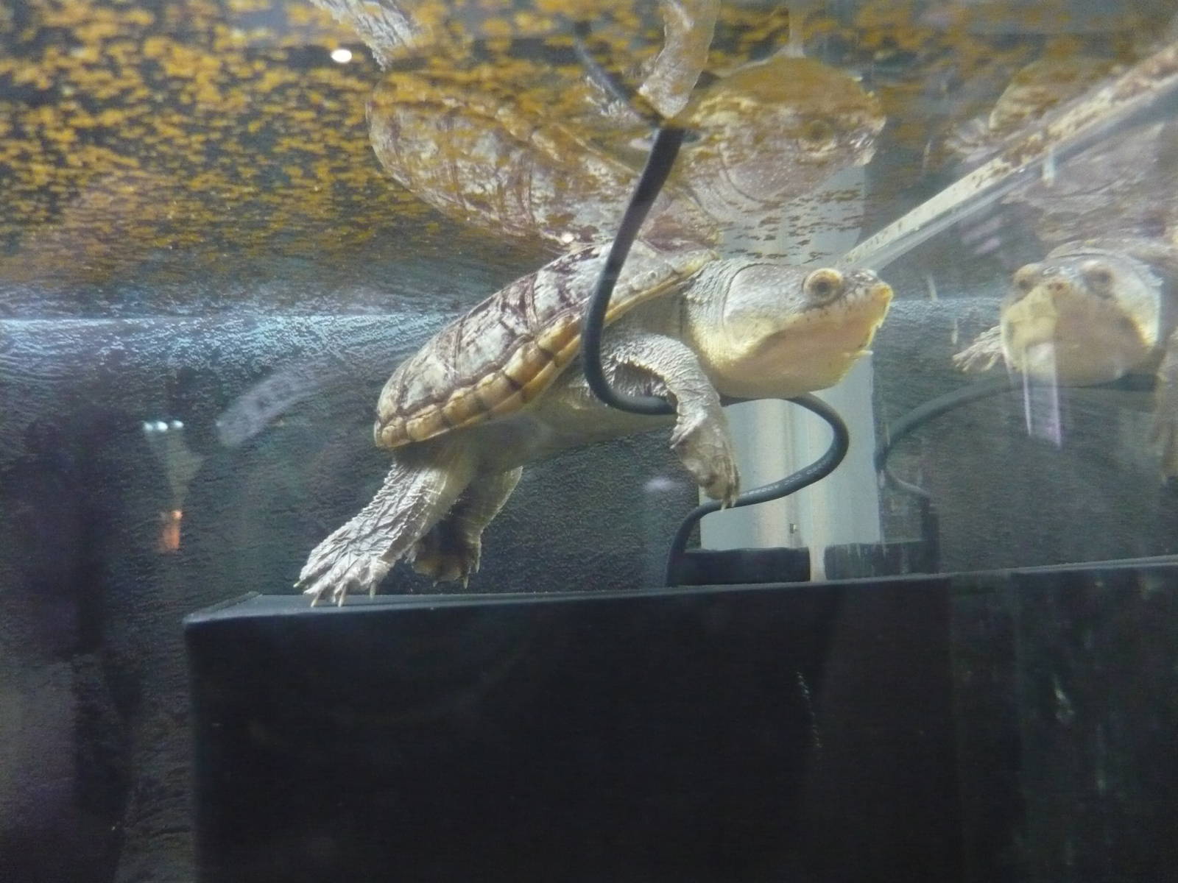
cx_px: 589
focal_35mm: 33
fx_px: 1123
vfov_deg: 42.9
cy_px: 442
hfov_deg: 55.4
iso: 800
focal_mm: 5.5
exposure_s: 1/20
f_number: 2.8
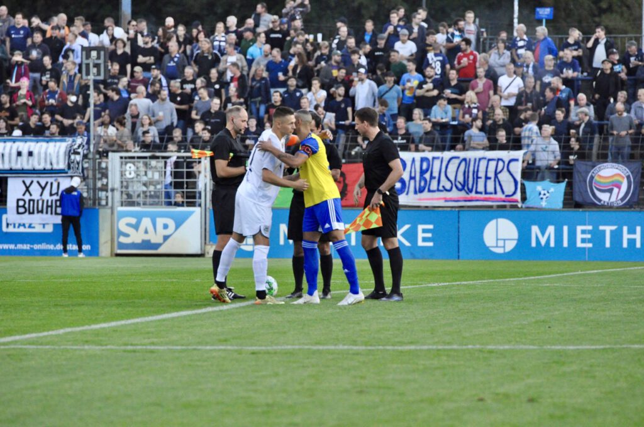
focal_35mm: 202
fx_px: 3618
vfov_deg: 6.8
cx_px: 322
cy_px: 214
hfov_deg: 10.2
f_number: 2.8
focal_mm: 135
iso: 3200
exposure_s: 1/2000
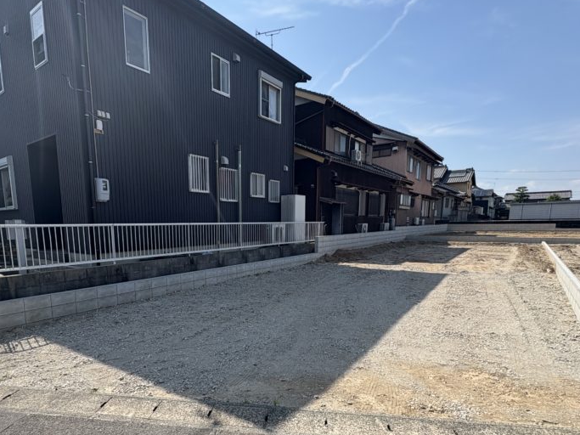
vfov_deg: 62.3
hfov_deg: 78.4
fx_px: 352
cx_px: 243
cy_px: 278
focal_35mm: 21
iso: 50
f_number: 2.2
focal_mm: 2.22
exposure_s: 1/980
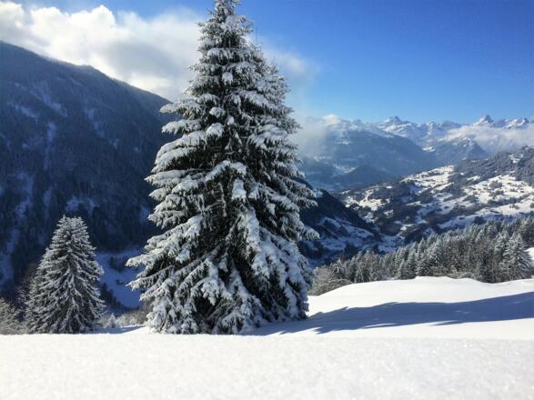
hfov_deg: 61.7
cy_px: 200
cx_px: 267
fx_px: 447
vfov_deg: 48.2
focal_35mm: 29
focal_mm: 4.15
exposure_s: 1/5882
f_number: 2.2
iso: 40
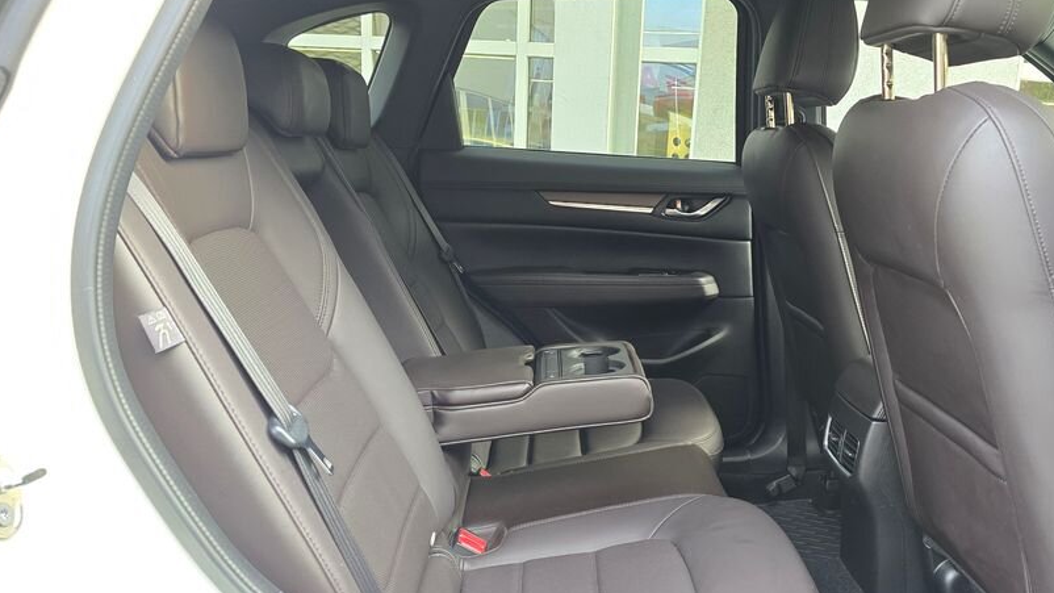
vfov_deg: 36.5
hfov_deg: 60.2
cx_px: 660
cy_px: 369
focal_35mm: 32
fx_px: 894
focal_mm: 6.3
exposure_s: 1/100
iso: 320
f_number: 1.7
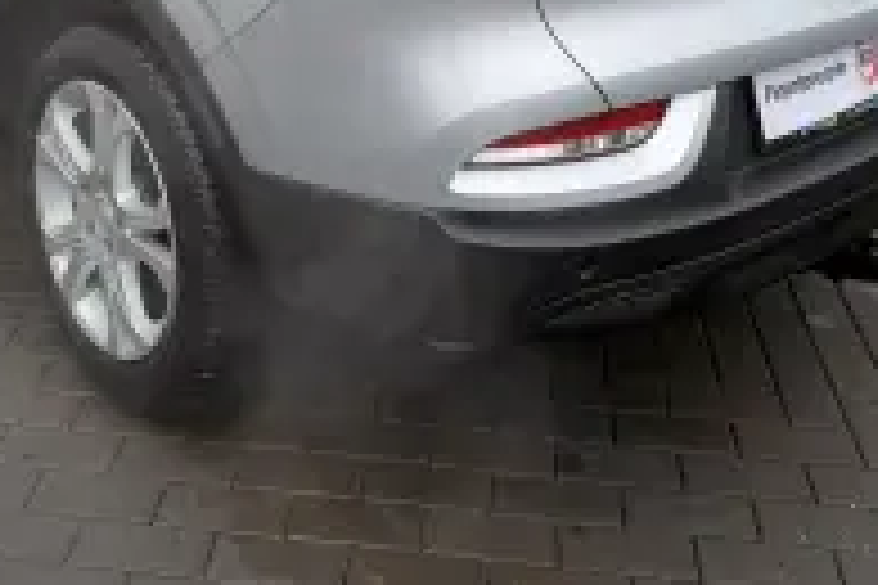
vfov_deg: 27.4
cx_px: 347
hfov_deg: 42.5
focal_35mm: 46
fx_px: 1122
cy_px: -18
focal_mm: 6.76
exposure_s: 1/276
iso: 64
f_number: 1.78
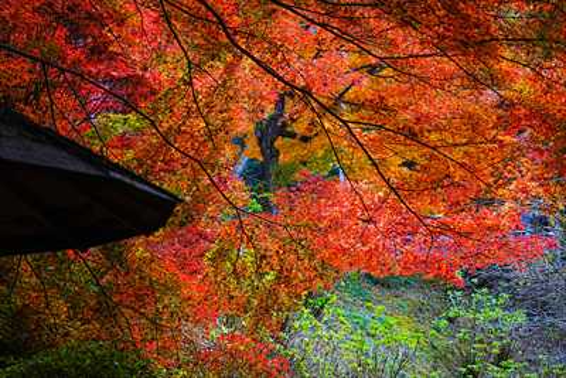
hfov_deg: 22.9
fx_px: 1400
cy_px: 189
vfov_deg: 15.4
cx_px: 283
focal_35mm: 89
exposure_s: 1/125
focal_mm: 89
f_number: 4.5
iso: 100
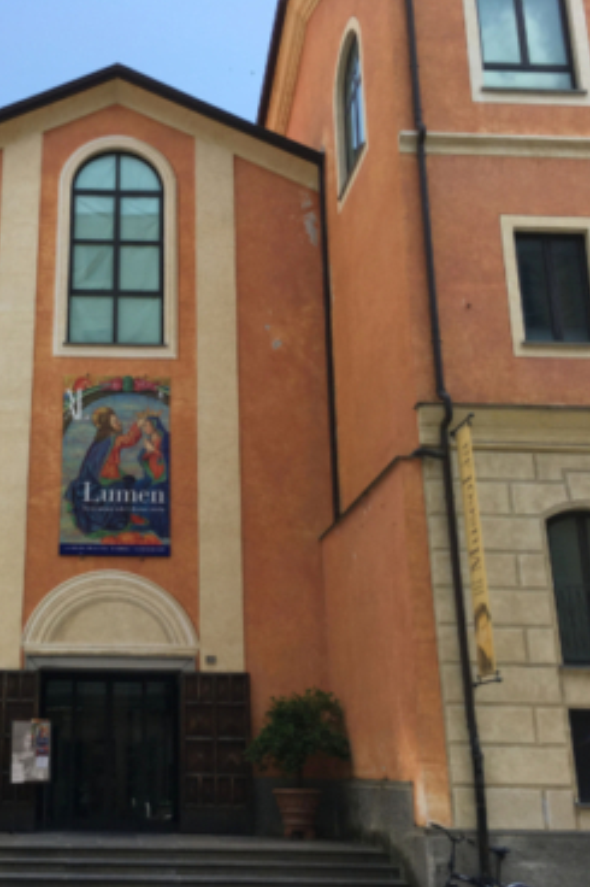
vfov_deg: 47.4
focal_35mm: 41
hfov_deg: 31.7
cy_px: 445
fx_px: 1009
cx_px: 118
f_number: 2.2
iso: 25
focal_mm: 4.15
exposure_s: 1/1221
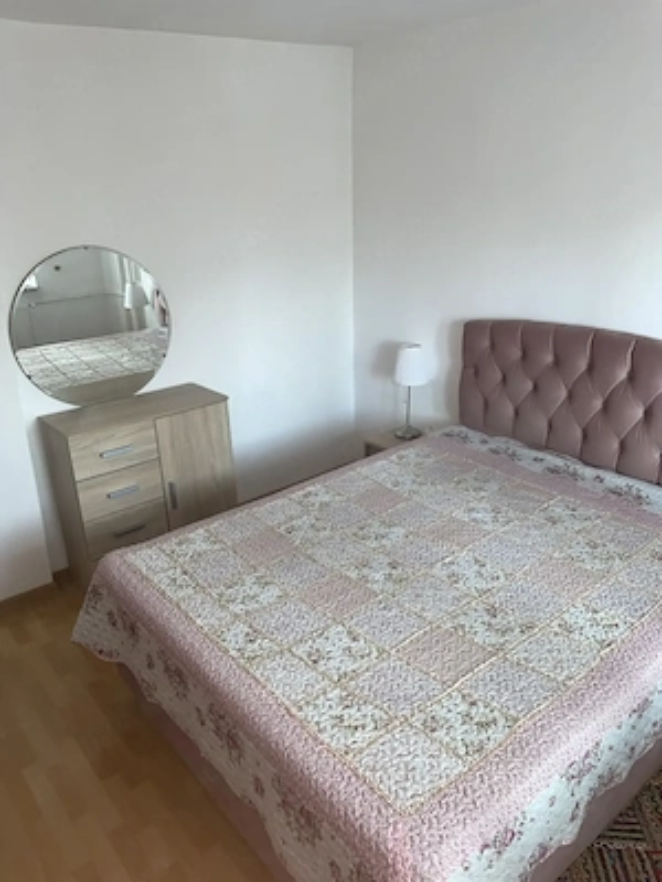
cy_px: 441
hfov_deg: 53.1
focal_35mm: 26
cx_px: 331
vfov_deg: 67.3
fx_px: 663
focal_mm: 4.2
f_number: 1.6
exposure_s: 1/24
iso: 50
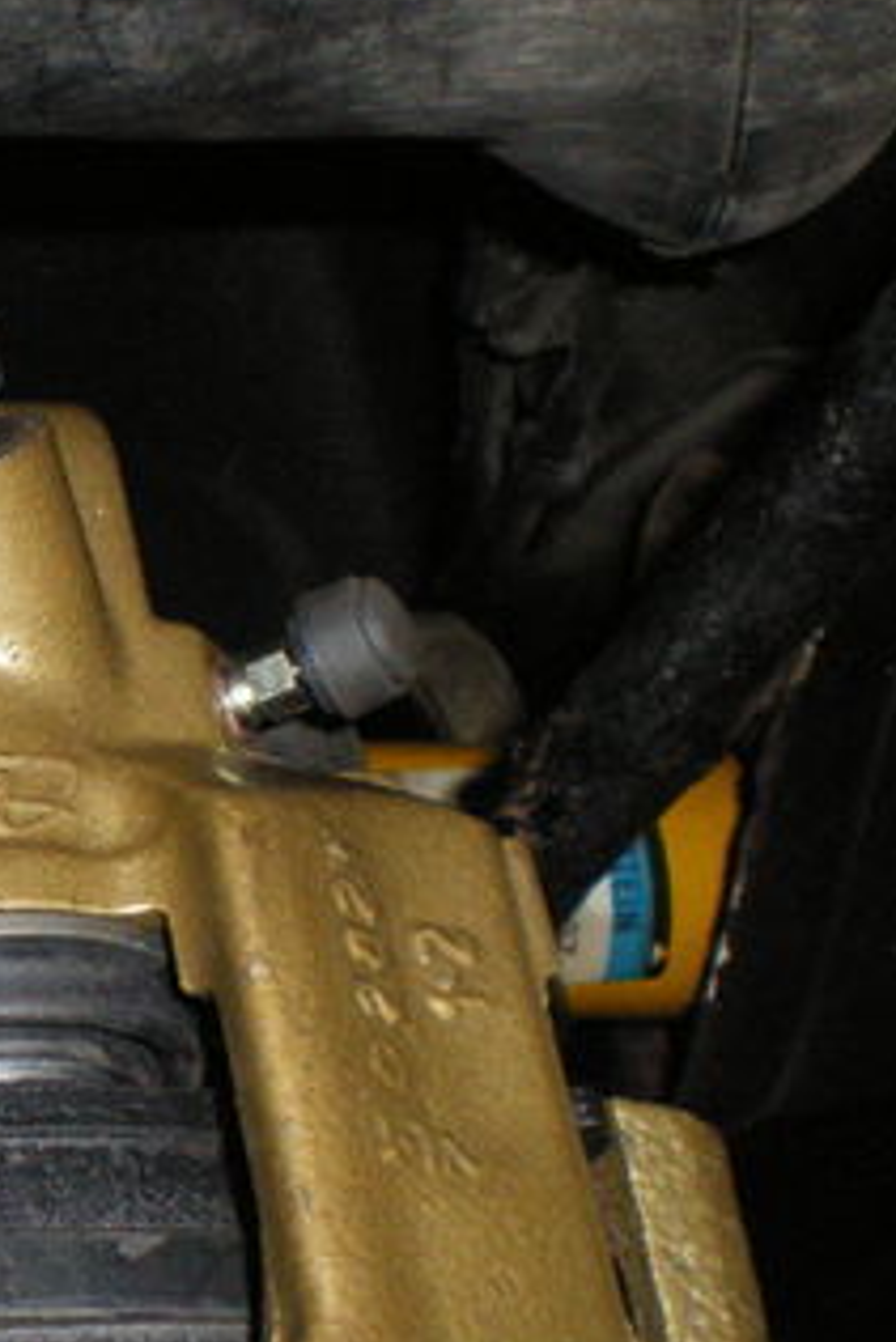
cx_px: -433
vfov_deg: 25.1
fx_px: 2983
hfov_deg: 15.8
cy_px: 951
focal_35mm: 80
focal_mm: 6.3
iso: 400
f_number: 4.6
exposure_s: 1/50
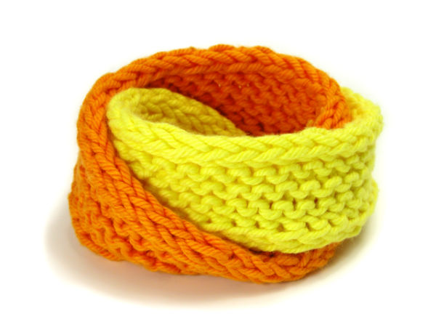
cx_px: 218
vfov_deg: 18.9
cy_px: 164
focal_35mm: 78
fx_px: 982
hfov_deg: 25.0
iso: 100
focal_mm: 19.9
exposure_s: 1/95
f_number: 6.8
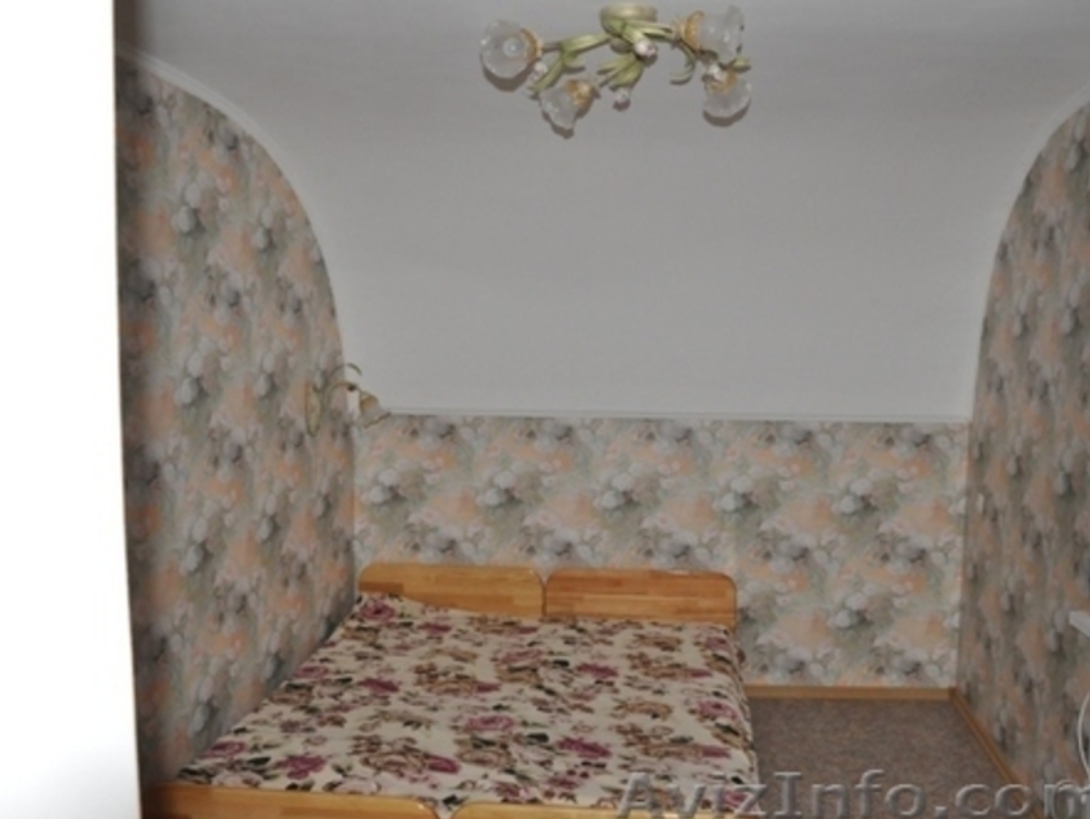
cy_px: 417
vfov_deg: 46.8
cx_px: 606
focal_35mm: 30
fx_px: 945
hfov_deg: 59.8
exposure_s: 1/60
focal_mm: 18
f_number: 5
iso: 1600
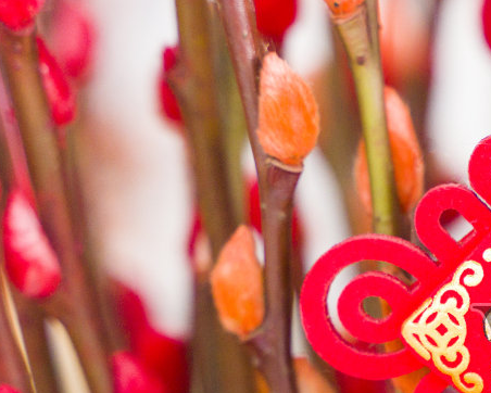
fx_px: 3620
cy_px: 378
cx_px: 654
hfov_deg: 7.7
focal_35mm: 249
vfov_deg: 6.2
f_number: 3.5
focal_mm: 75
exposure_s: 1/200
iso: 1600
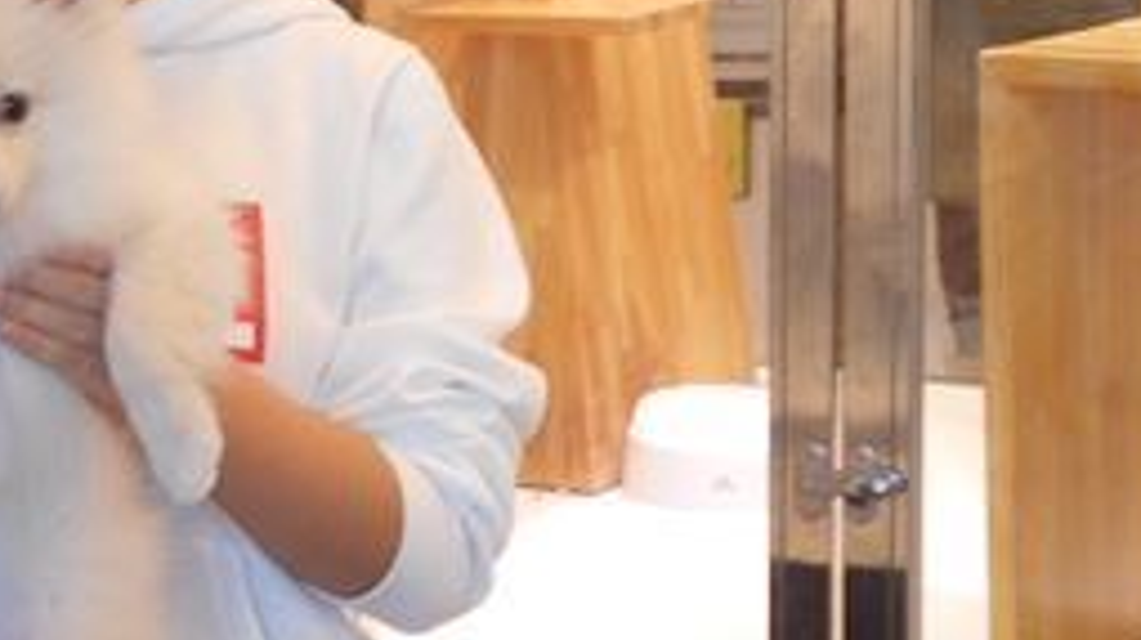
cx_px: -112
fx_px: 3023
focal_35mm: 100
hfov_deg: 20.4
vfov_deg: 12.1
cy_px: 295
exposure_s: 1/30
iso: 125
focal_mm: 6.7
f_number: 3.9
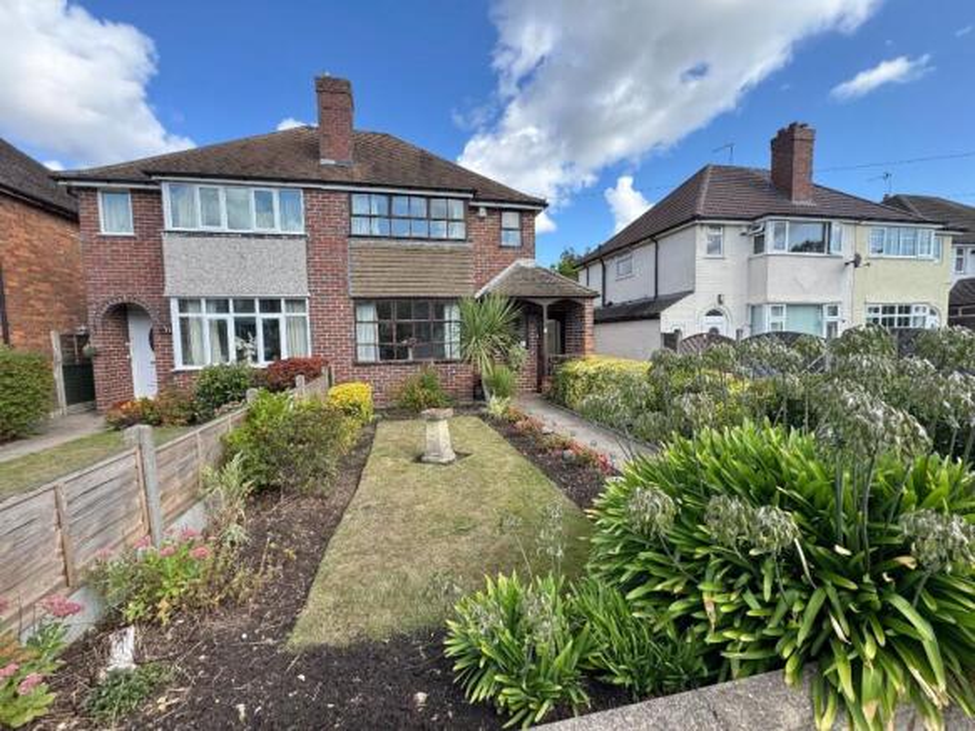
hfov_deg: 102.1
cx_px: 488
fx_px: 394
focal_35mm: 14
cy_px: 366
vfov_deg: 85.7
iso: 40
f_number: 2.2
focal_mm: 2.22
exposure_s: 1/476
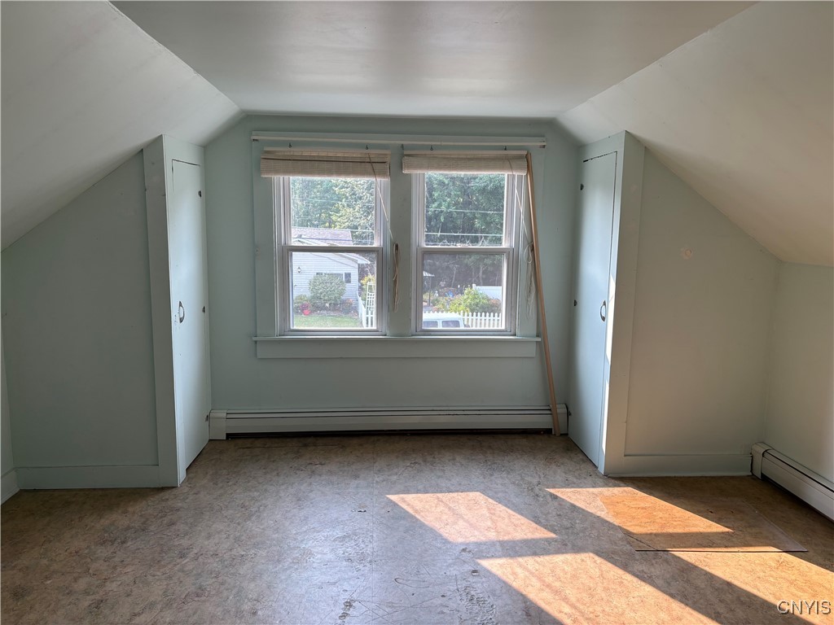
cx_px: 417
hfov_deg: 67.3
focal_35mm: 26
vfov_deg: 53.1
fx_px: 626
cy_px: 312
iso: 32
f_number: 1.6
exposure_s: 1/162
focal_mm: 5.96
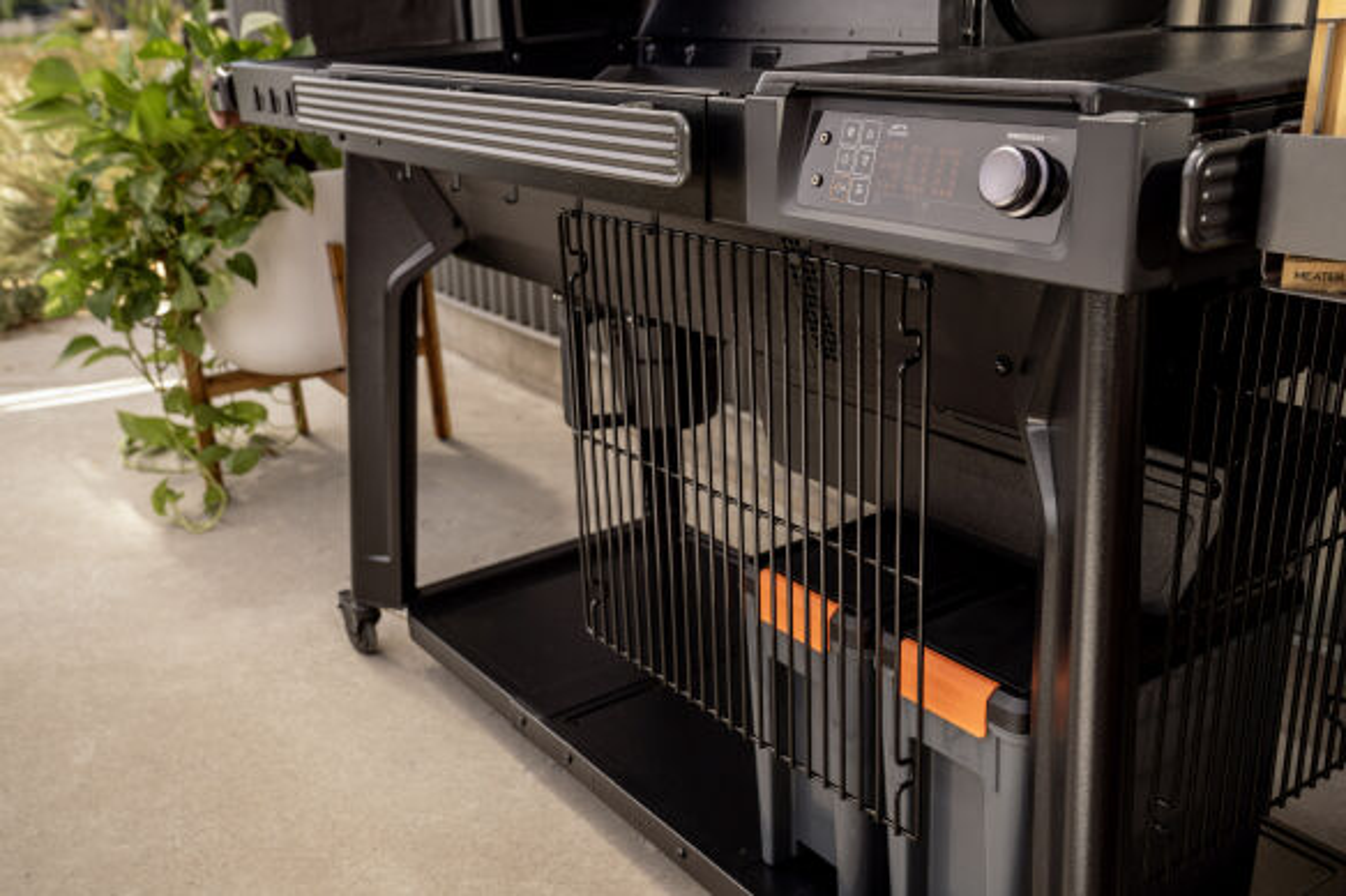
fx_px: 1346
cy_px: 448
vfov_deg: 36.9
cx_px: 673
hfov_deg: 53.1
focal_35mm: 36
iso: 50
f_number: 5.6
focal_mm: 36
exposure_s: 1/100
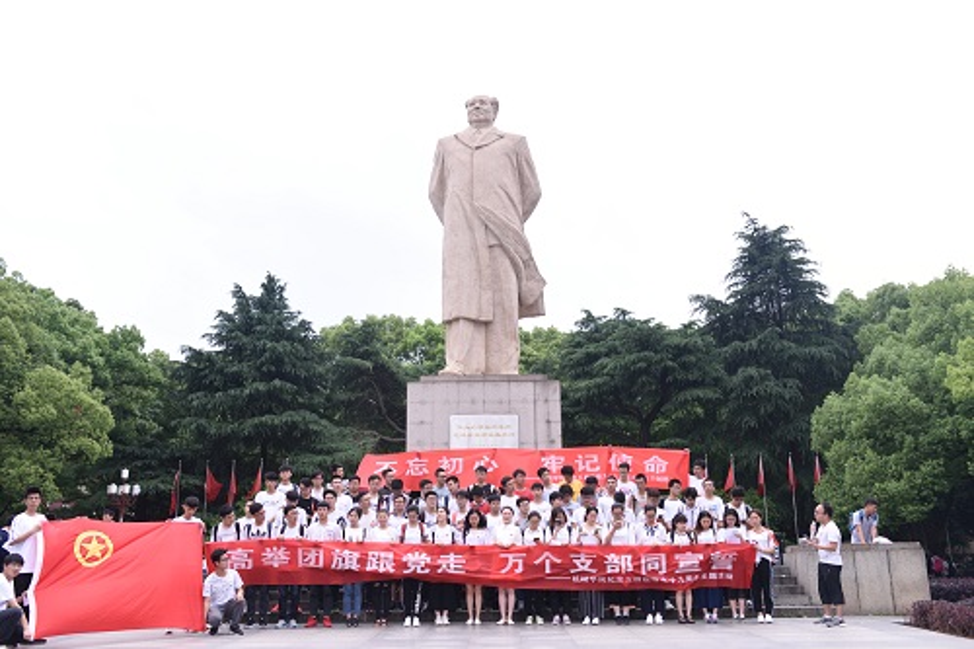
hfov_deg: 54.5
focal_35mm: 35
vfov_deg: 37.8
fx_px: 947
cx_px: 487
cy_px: 324
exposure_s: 1/4000
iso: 640
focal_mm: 35
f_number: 2.5
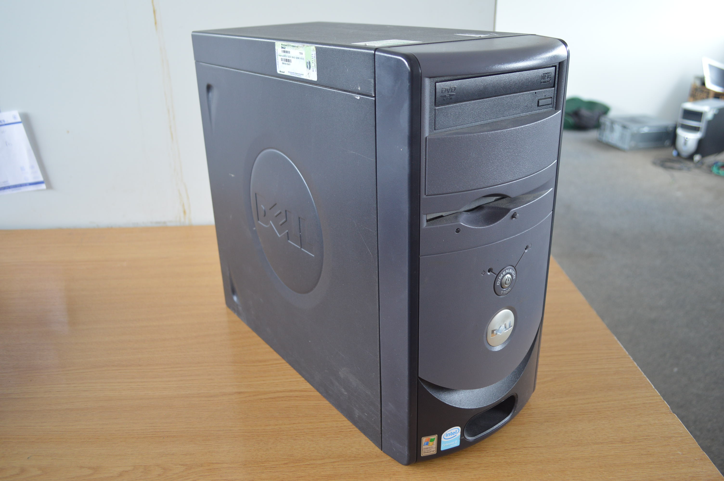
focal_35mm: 30
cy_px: 240
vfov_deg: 43.5
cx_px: 362
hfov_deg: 62.0
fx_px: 603
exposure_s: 1/60
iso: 400
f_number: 4
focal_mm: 20
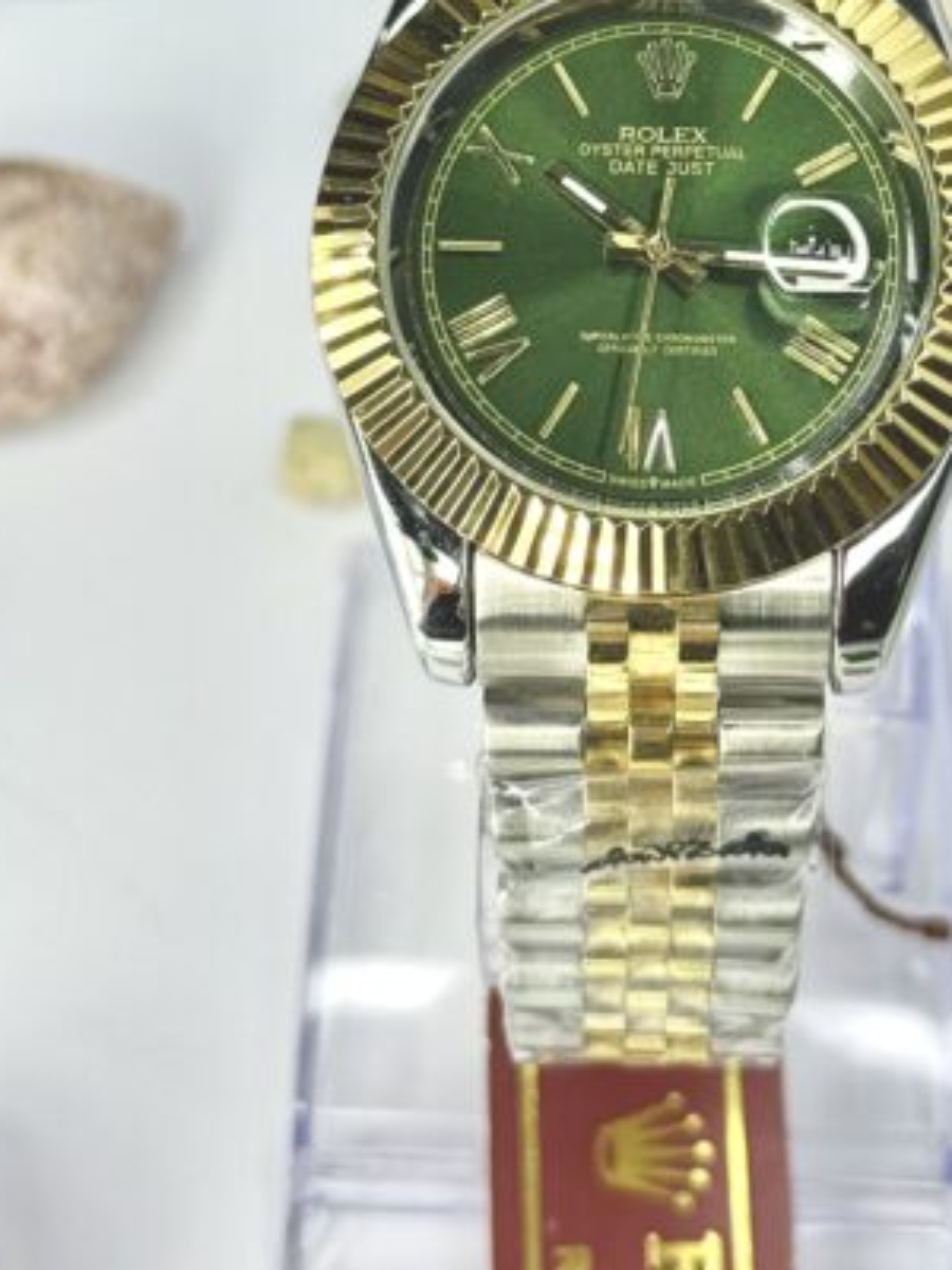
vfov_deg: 20.3
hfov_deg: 15.3
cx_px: 704
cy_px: 378
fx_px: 3520
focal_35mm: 96
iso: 64
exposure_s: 1/340
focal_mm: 6.76
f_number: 1.78
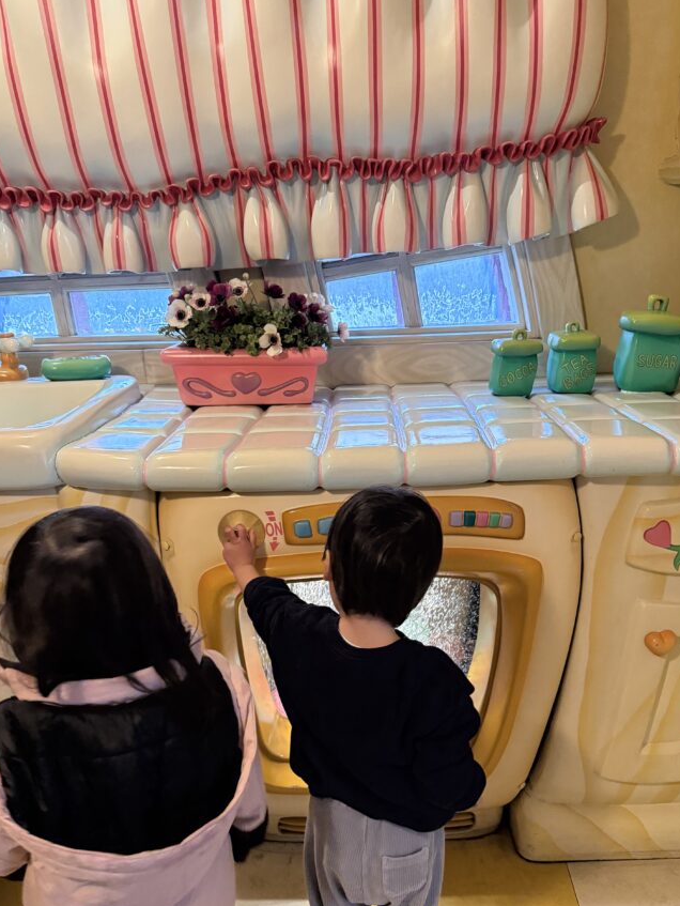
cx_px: 319
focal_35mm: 29
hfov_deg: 48.2
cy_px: 508
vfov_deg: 61.4
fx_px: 759
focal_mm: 6.76
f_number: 1.78
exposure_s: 1/50
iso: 800
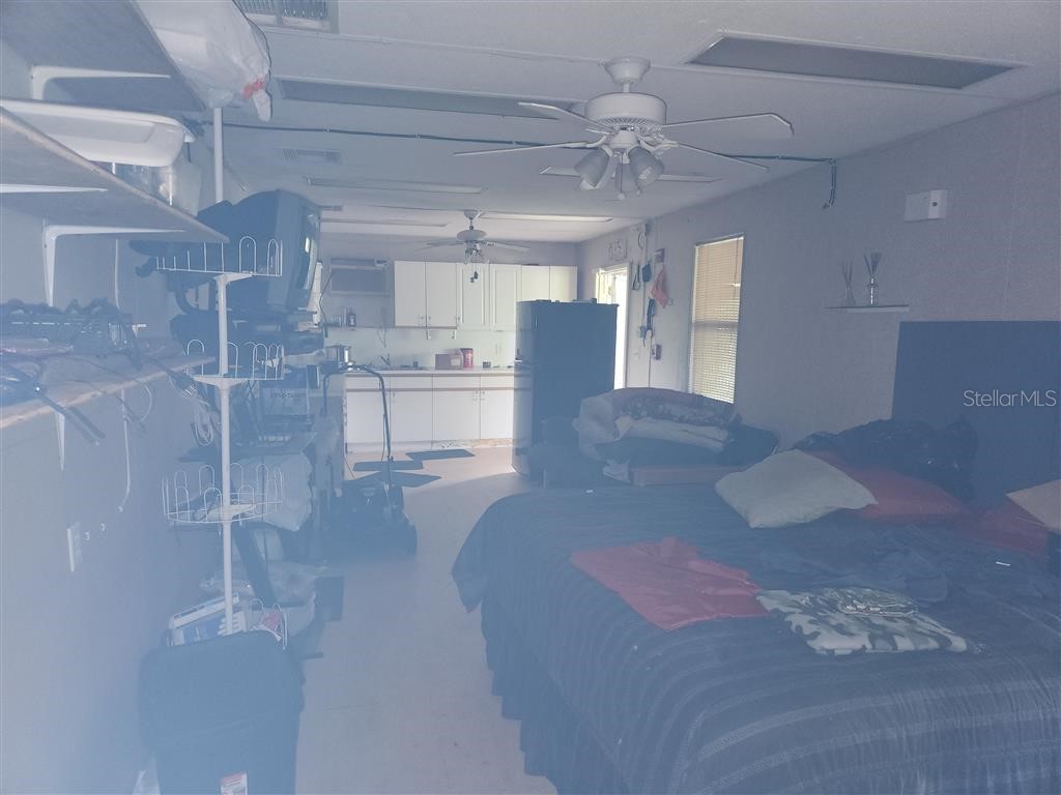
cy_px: 398
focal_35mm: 23
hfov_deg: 73.9
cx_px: 530
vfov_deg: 58.9
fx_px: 705
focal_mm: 5.4
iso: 125
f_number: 1.8
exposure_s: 1/21
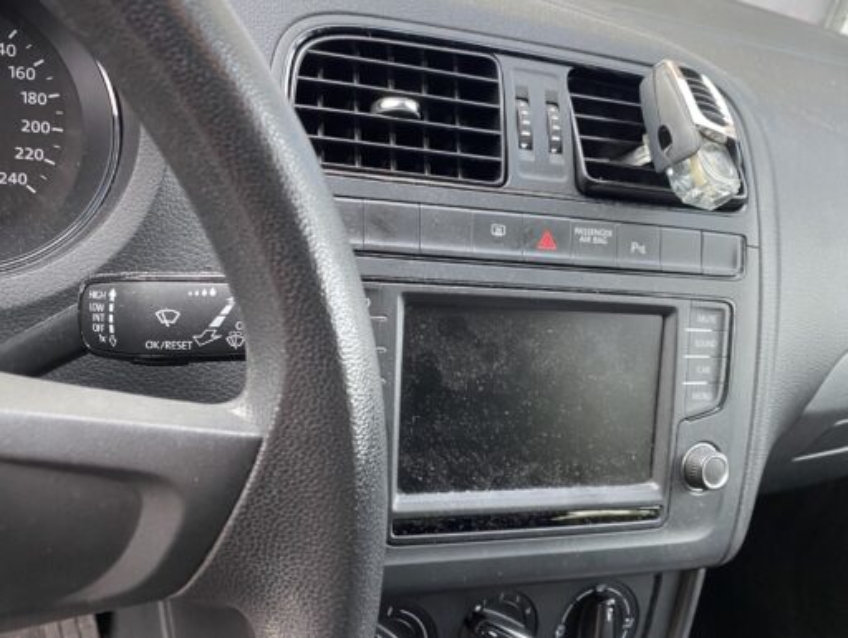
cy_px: 319
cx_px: 424
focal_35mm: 26
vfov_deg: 53.1
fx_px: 638
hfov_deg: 67.3
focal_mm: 4.25
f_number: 1.8
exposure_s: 1/88
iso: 125
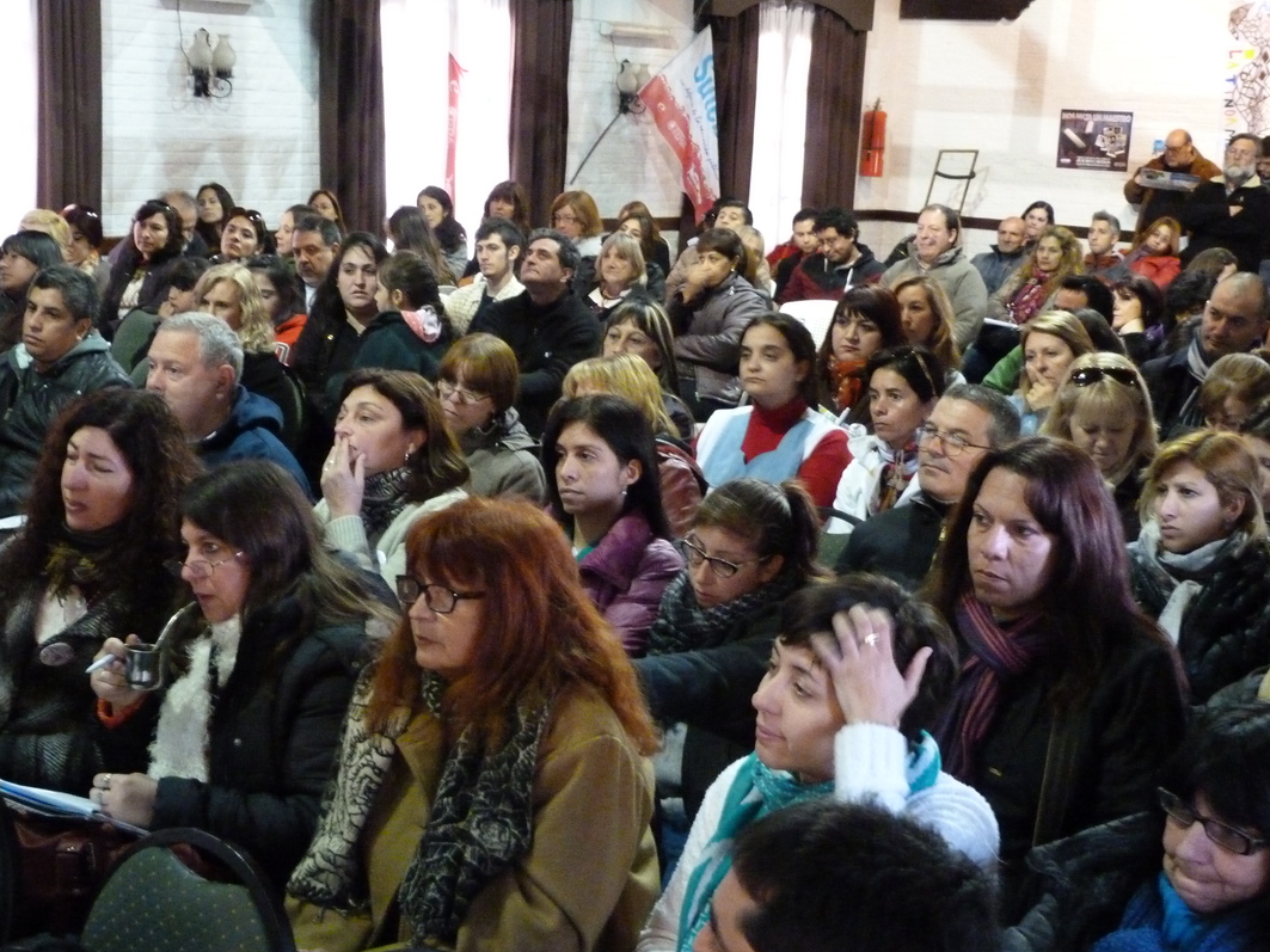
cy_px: 528
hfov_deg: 36.1
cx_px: 560
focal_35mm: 53
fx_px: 1944
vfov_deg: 27.5
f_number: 3.2
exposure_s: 1/10
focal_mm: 7.9
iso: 800
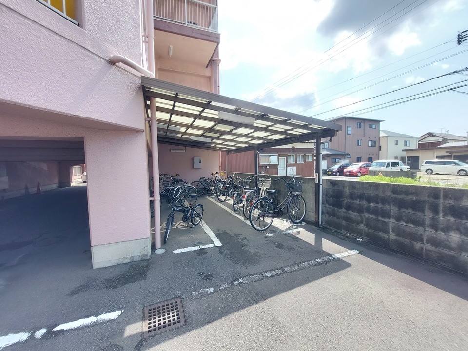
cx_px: 234
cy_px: 176
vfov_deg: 89.9
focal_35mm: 13
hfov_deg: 106.2
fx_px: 176
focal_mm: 1.74
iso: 50
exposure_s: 1/327
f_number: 2.2
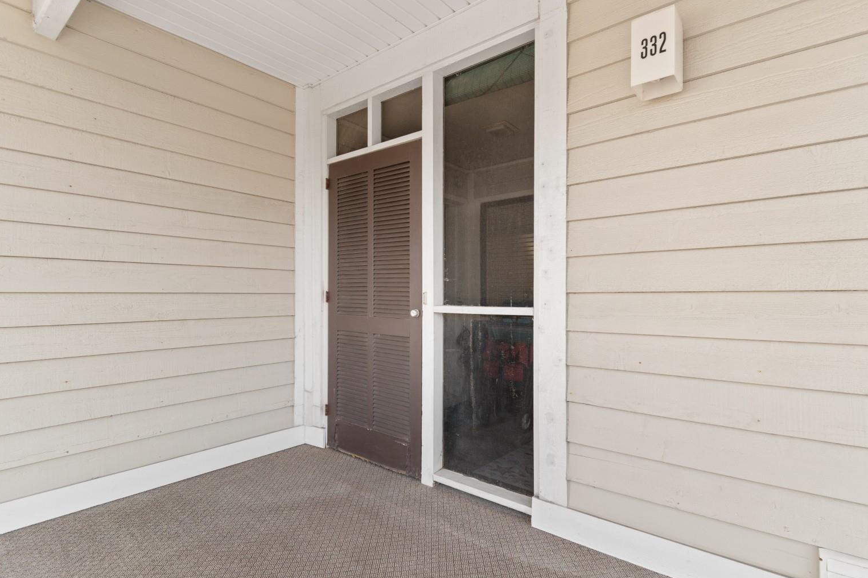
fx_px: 410
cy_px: 295
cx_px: 458
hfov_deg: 93.2
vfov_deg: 70.4
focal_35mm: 17
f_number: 4.8
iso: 100
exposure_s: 1/40
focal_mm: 11
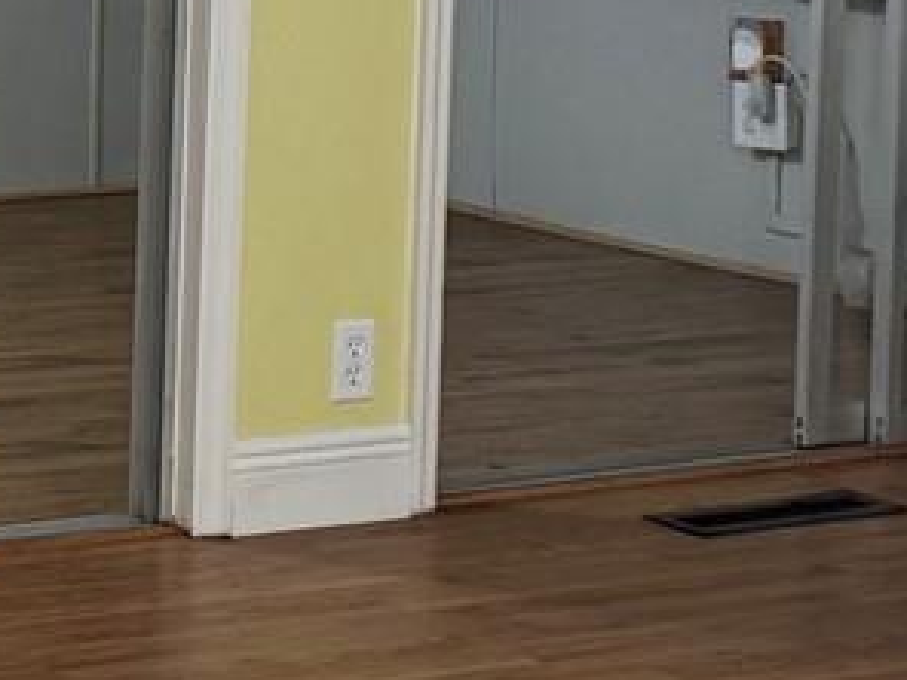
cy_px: -98
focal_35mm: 166
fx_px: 4349
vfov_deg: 8.9
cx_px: -484
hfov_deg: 11.4
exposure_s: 1/60
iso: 250
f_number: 1.78
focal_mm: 6.76
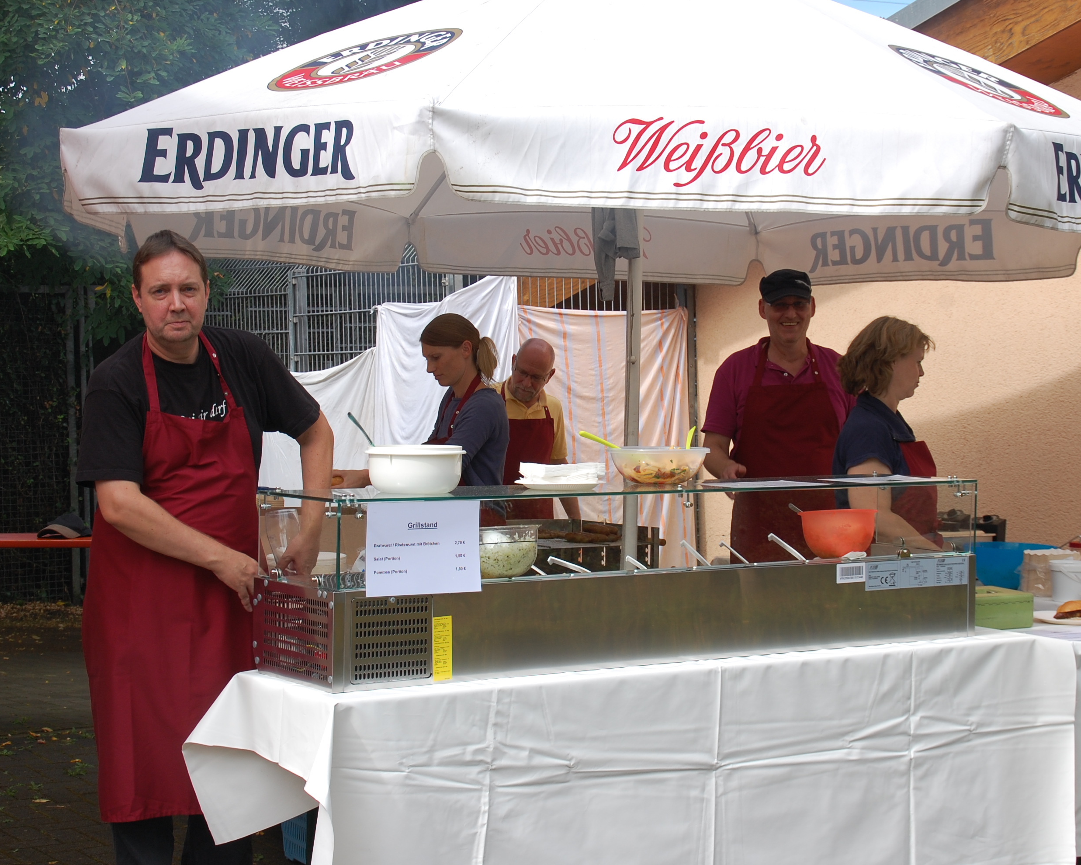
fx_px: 2079
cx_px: 575
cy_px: 430
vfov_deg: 23.5
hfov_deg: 29.1
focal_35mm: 65
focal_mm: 38
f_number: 8
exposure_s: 1/250
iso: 200
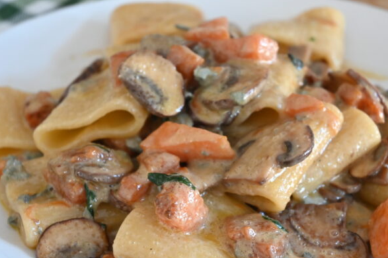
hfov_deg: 22.2
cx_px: 214
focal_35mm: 92
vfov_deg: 14.8
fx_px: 990
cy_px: 155
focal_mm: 50
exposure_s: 1/15
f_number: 7.1
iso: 1600
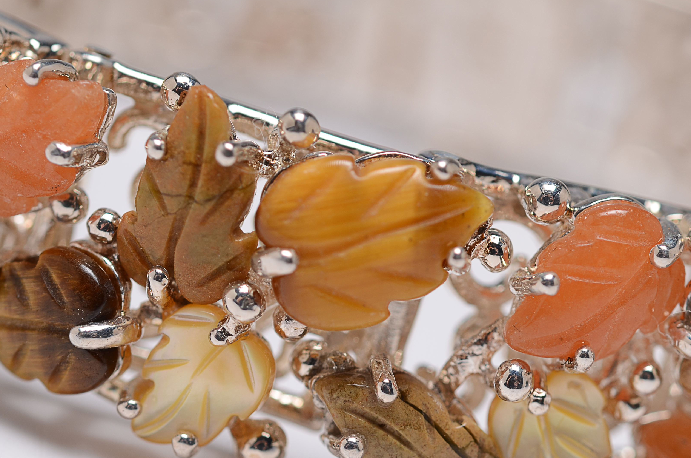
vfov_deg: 9.9
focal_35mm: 138
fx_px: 2643
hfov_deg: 14.9
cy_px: 335
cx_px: 428
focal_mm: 60
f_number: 8
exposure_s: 1/80
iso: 100
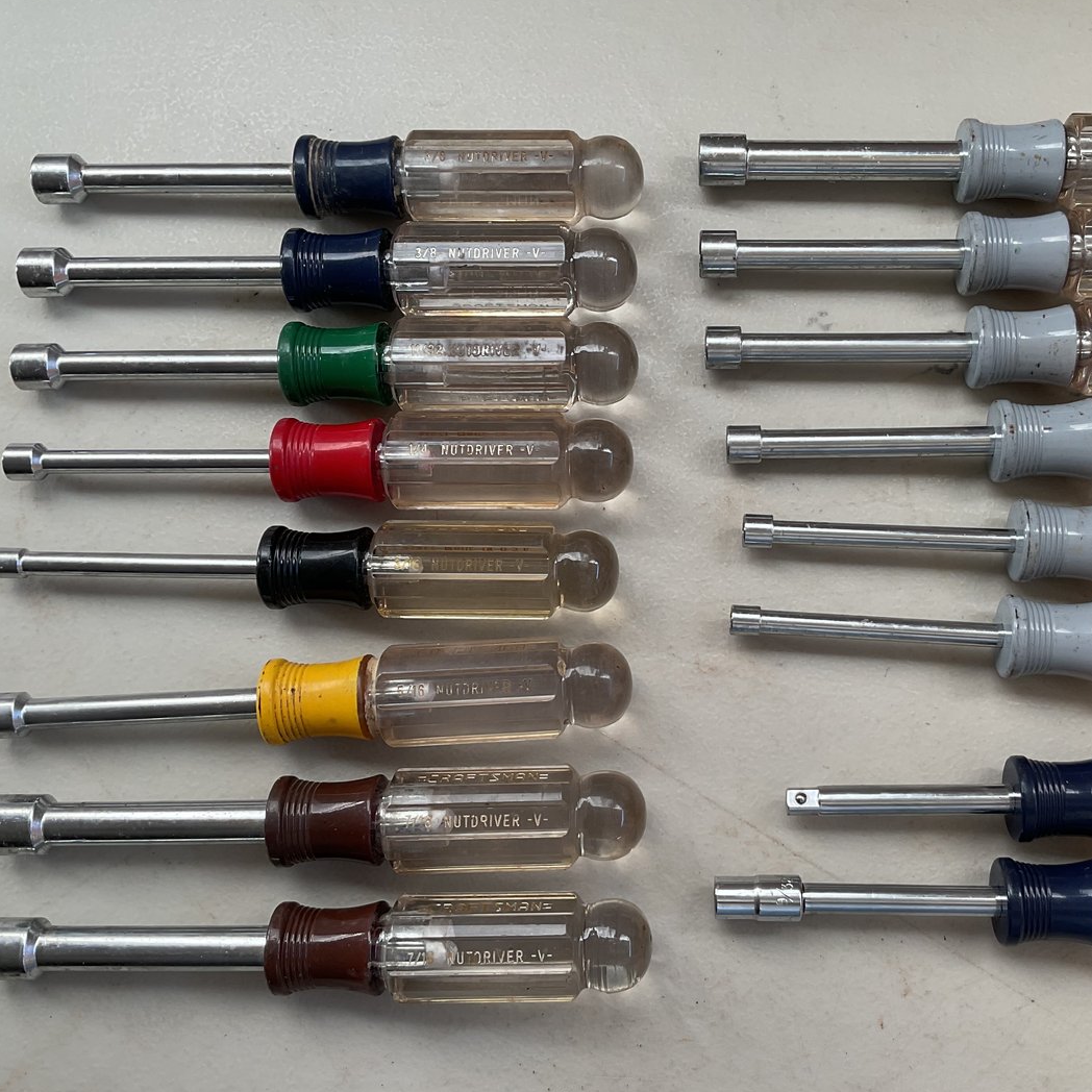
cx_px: 687
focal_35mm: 37
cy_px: 543
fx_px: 1321
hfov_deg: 44.5
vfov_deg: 44.9
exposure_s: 1/120
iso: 20
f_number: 1.8
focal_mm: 3
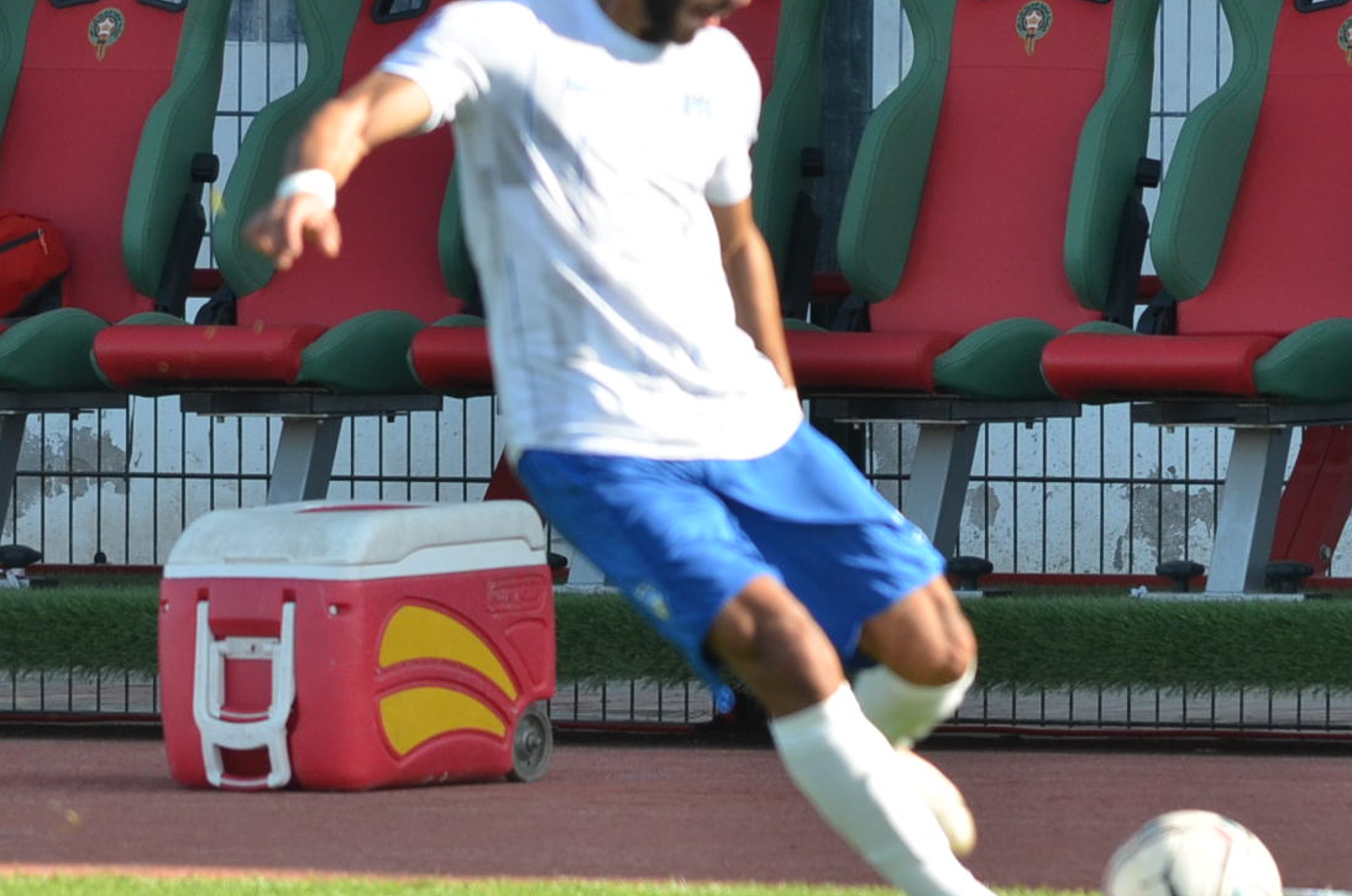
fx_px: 44306
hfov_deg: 1.7
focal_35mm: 1182
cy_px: 255
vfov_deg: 1.2
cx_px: 964
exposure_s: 1/1000
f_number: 6
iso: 560
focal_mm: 350
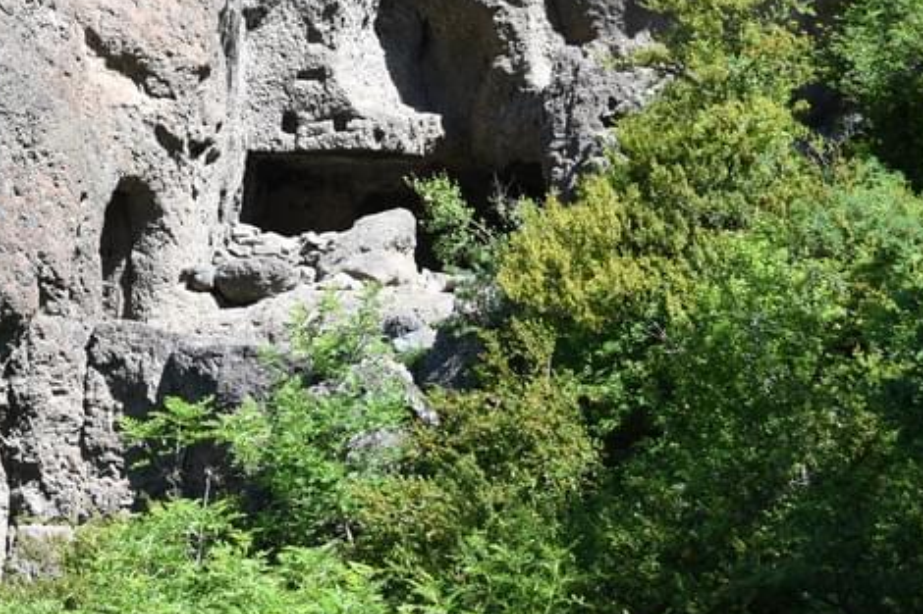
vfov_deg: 14.8
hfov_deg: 21.2
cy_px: 166
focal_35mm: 92
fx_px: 2358
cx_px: -41
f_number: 4.5
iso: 100
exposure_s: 1/80
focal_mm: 24
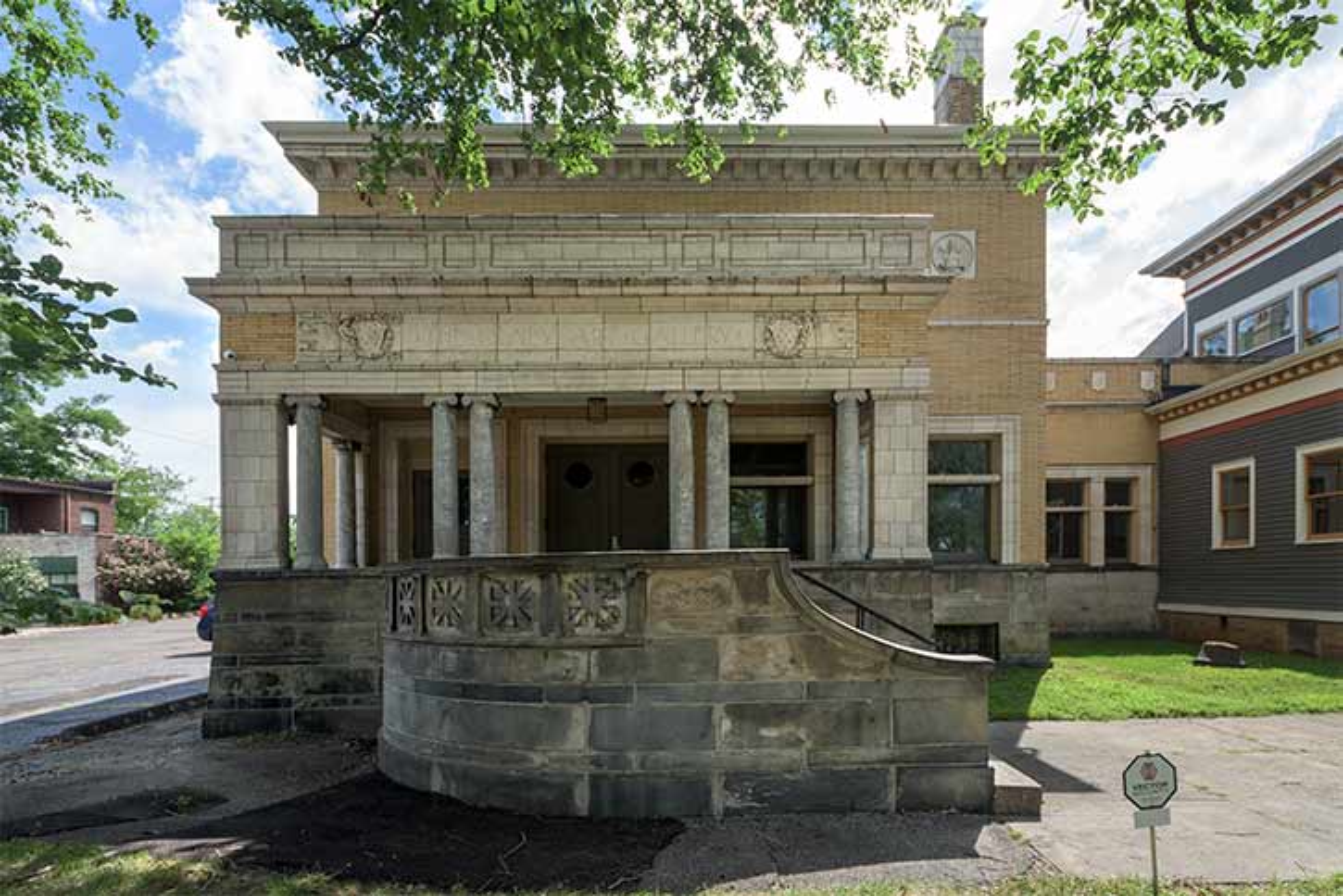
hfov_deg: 86.9
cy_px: 448
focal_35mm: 19
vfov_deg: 64.6
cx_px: 672
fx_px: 709
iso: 400
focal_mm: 19
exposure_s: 1/250
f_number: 11
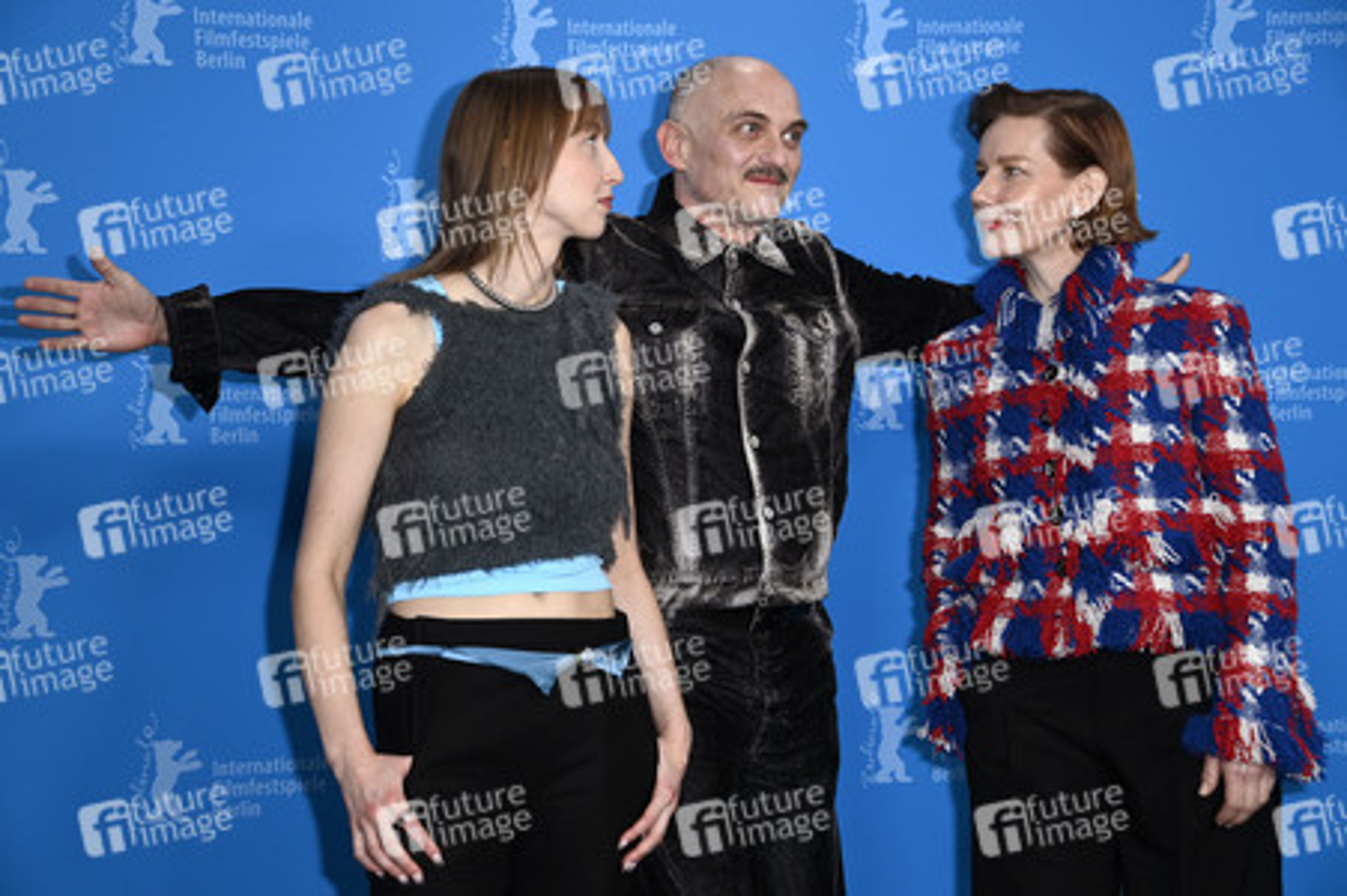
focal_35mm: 70
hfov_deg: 28.9
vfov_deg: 19.4
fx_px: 2617
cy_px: 448
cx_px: 674
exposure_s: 1/250
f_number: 5.6
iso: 1000
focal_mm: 70
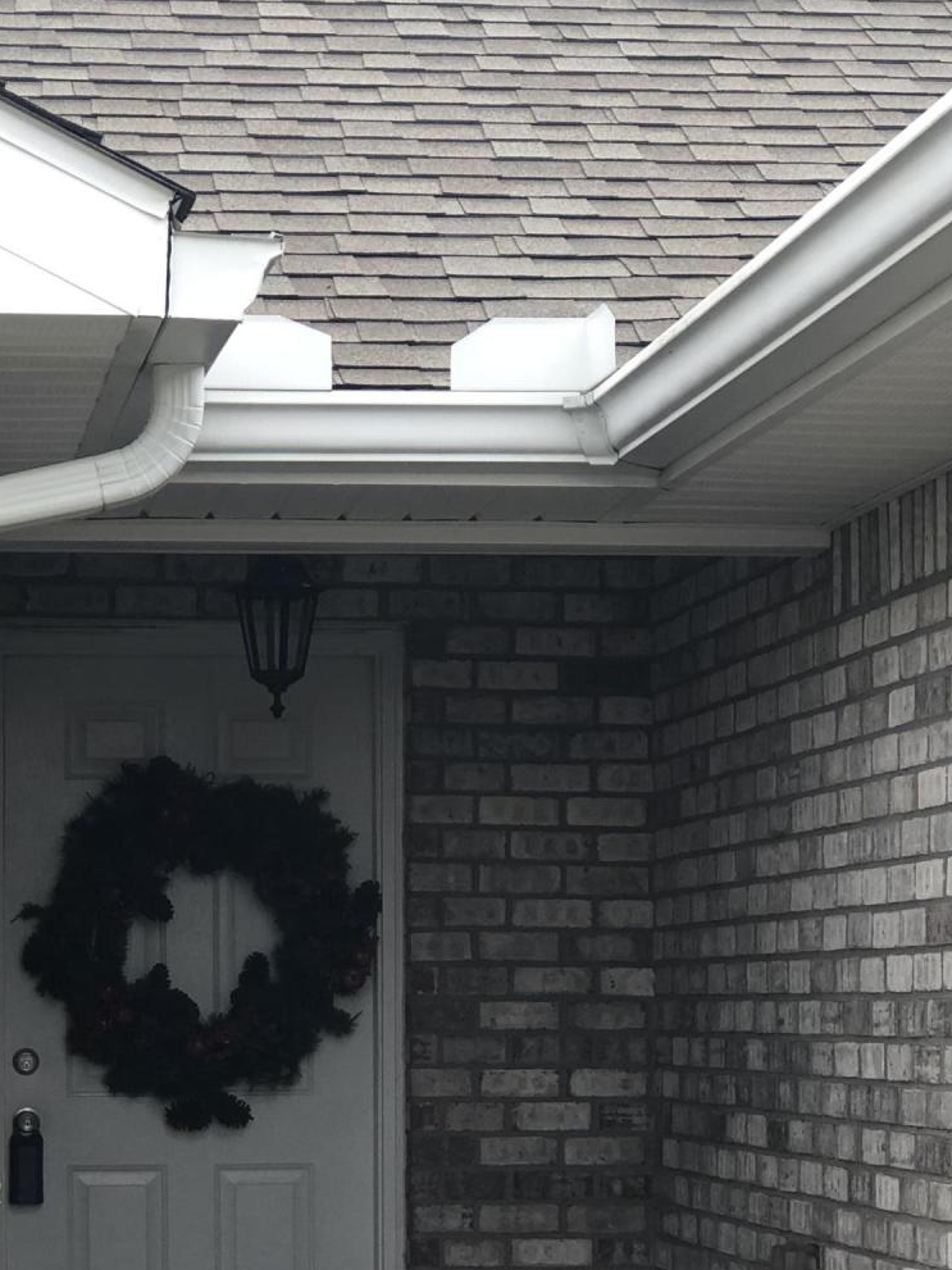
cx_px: 318
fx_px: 4218
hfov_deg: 12.9
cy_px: 1105
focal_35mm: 115
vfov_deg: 16.9
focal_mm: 6.6
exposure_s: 1/60
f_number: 2.8
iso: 25
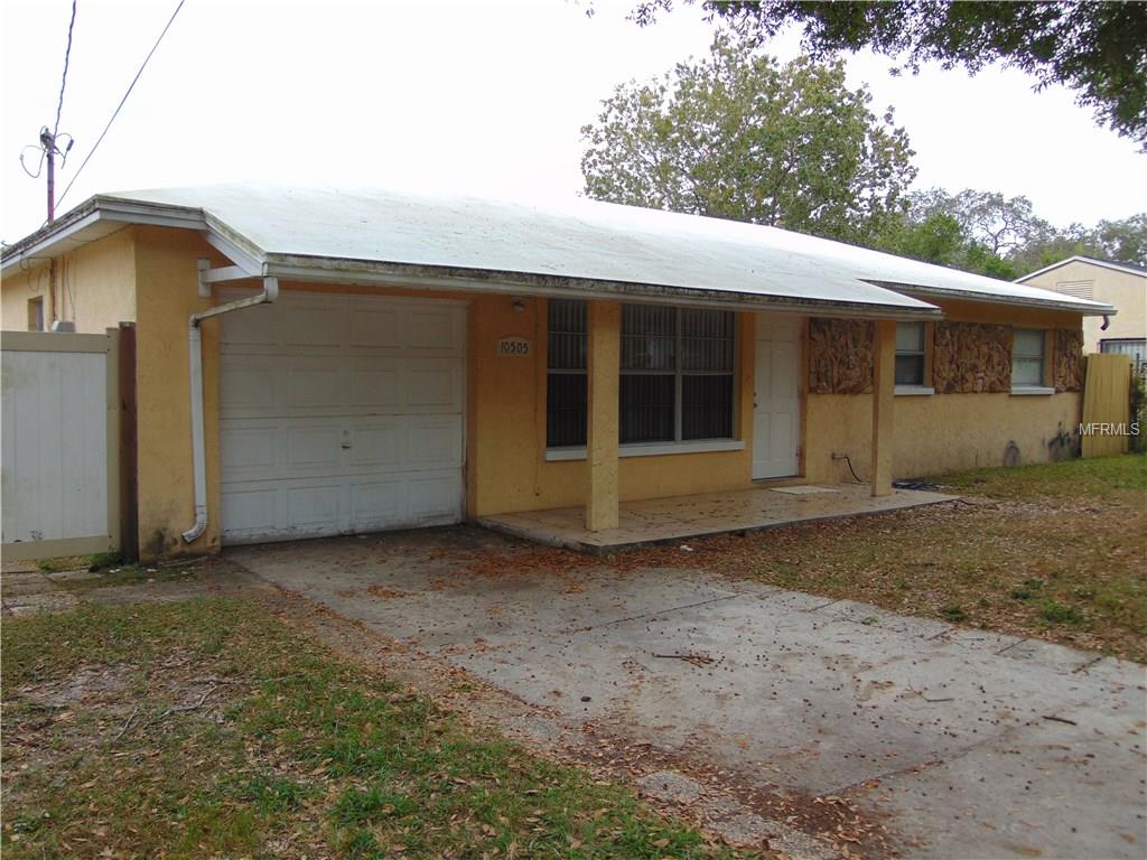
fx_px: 994
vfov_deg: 46.8
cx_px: 574
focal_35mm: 30
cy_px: 430
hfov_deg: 60.0
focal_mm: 5.4
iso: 80
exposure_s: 1/320
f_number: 3.1
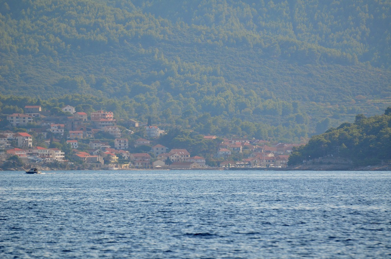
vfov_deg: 3.5
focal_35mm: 390
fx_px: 4226
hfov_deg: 5.3
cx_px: 196
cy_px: 130
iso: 400
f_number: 5.6
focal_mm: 260
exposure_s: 1/1600
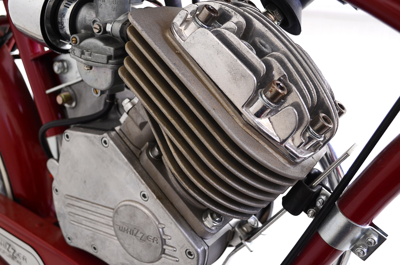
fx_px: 399
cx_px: 200
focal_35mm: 36
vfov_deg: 36.7
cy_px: 132
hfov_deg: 53.2
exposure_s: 1/80
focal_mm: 24
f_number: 5
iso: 640
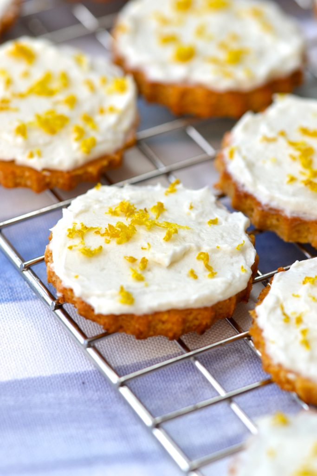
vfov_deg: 13.0
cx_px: 158
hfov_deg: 8.7
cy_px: 238
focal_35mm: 158
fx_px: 2079
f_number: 5.6
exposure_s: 1/125
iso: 125
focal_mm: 105
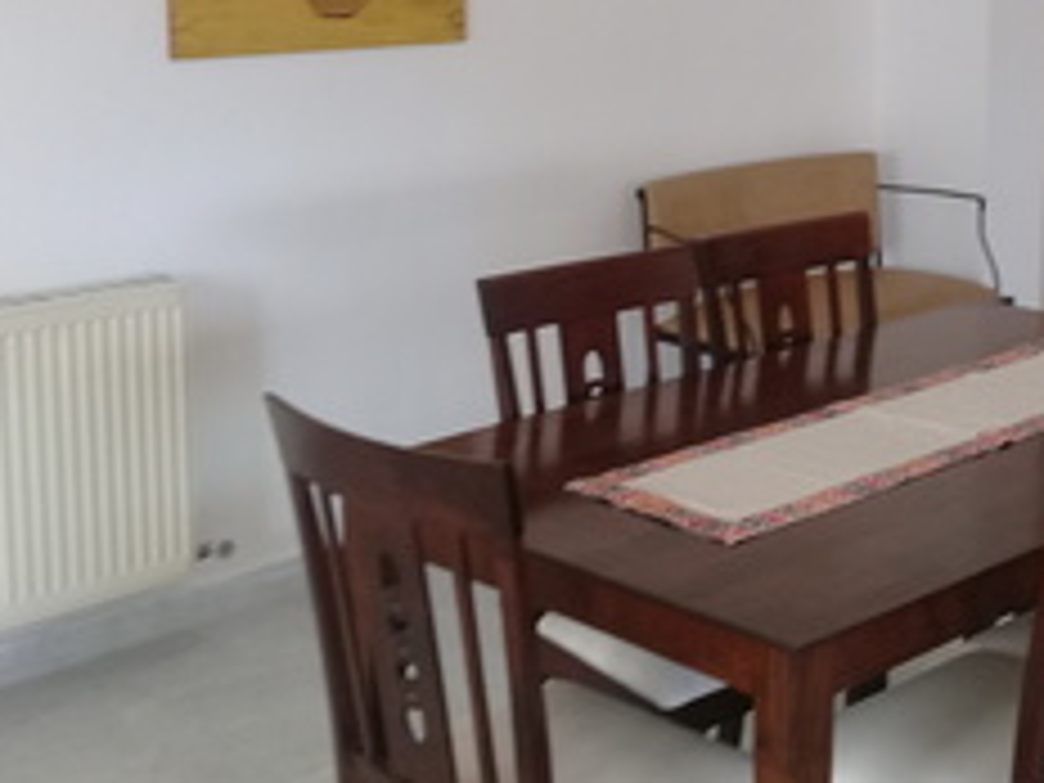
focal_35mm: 61
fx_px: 1840
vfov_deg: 23.8
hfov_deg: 31.0
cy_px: 196
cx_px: 817
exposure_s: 1/33
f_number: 2.2
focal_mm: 3.3
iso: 80
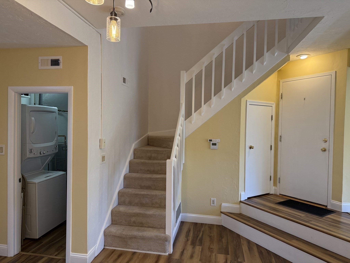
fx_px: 243
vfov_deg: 56.8
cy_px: 132
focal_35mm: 24
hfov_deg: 71.6
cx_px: 175
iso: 200
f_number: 1.78
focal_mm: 6.76
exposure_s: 1/120
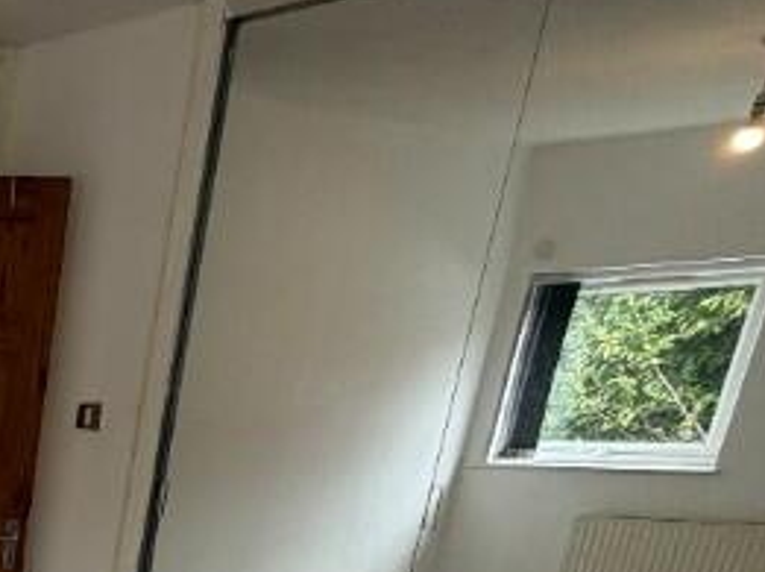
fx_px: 1214
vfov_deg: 22.1
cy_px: 851
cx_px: -475
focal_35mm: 55
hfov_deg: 24.2
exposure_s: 1/121
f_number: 2.2
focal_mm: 2.22
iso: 100
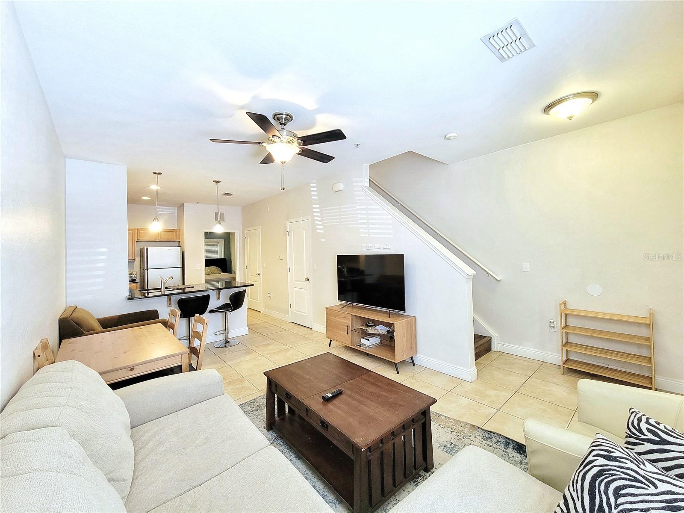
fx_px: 257
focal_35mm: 13
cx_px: 342
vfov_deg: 89.9
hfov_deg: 106.2
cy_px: 256
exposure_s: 1/60.2
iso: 320
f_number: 2.2
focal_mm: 2.2
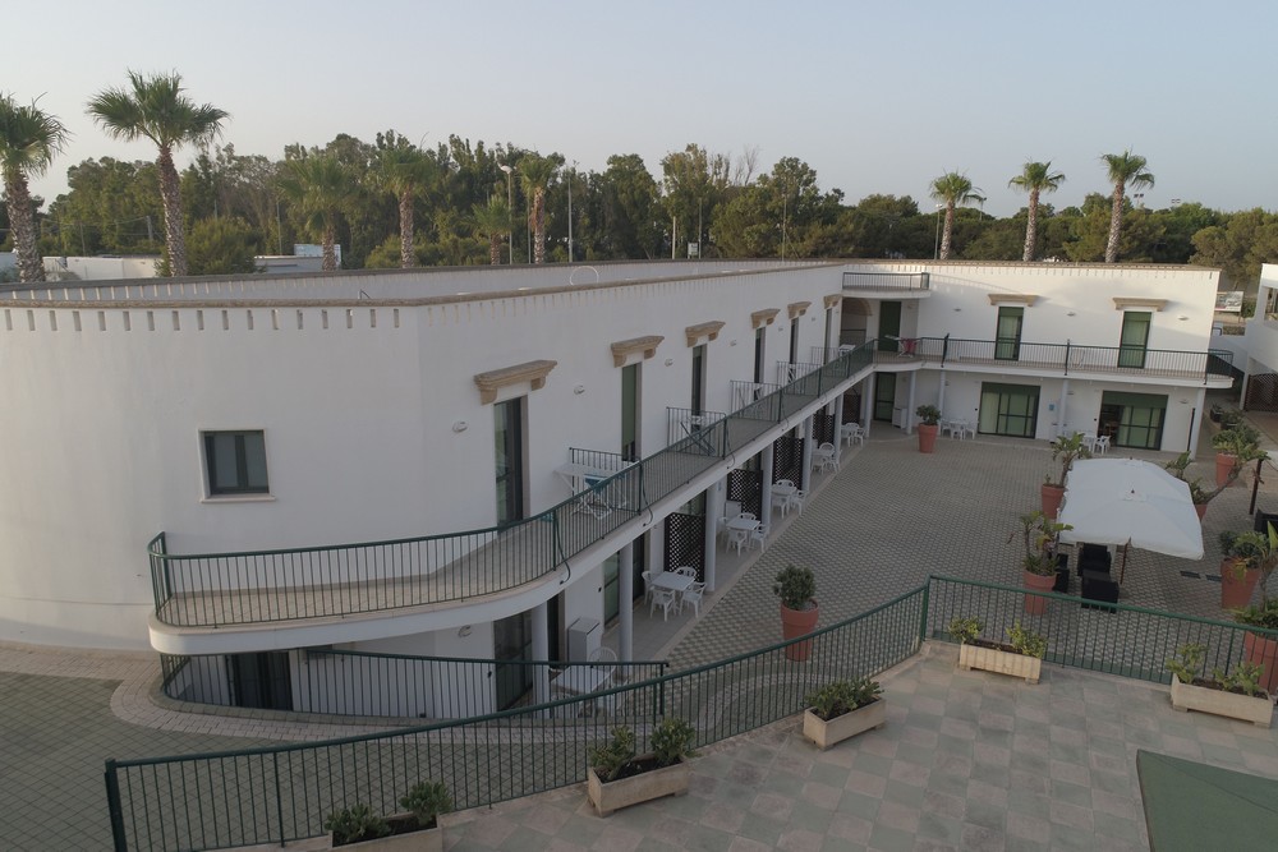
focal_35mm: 24
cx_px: 639
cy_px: 426
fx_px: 852
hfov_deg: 73.7
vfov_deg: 53.1
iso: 100
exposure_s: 1/320
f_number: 5
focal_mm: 8.8
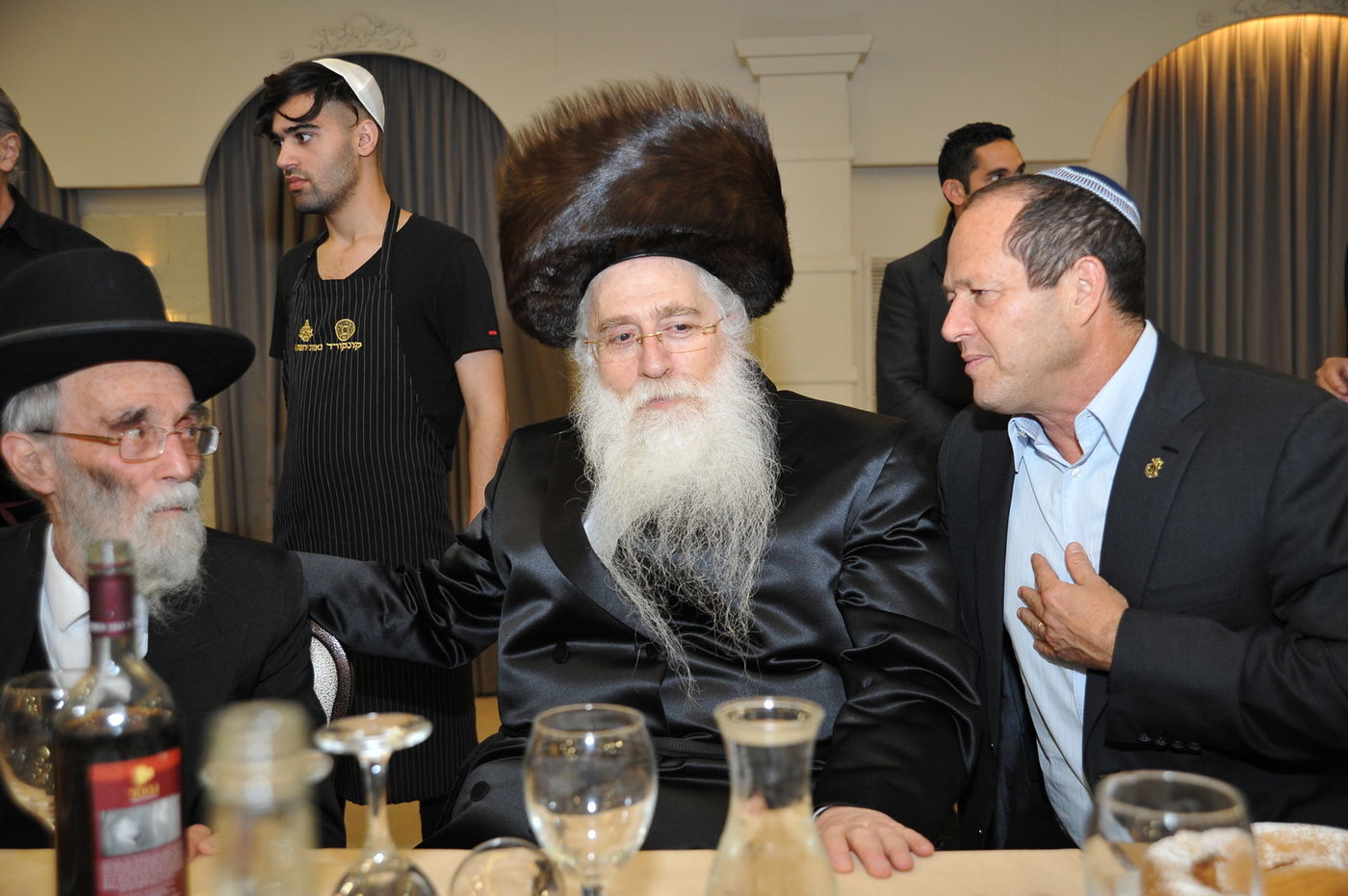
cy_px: 448
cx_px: 674
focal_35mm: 35
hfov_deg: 54.5
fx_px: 1309
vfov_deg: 37.8
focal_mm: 35
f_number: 4
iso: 1600
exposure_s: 1/125
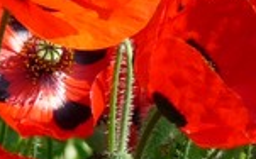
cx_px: 314
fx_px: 9199
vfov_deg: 1.0
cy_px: -35
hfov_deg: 1.6
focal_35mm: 1320
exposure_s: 1/320
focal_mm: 32.3
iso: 100
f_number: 4.8
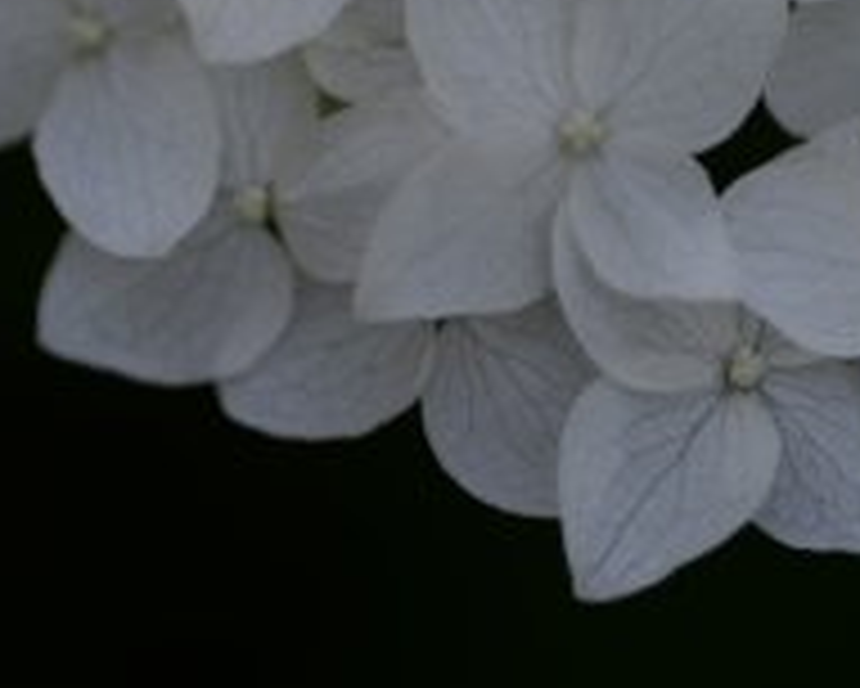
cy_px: 272
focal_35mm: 277
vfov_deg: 5.6
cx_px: 279
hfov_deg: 7.0
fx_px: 7054
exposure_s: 1/100
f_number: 2.8
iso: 100
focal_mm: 92
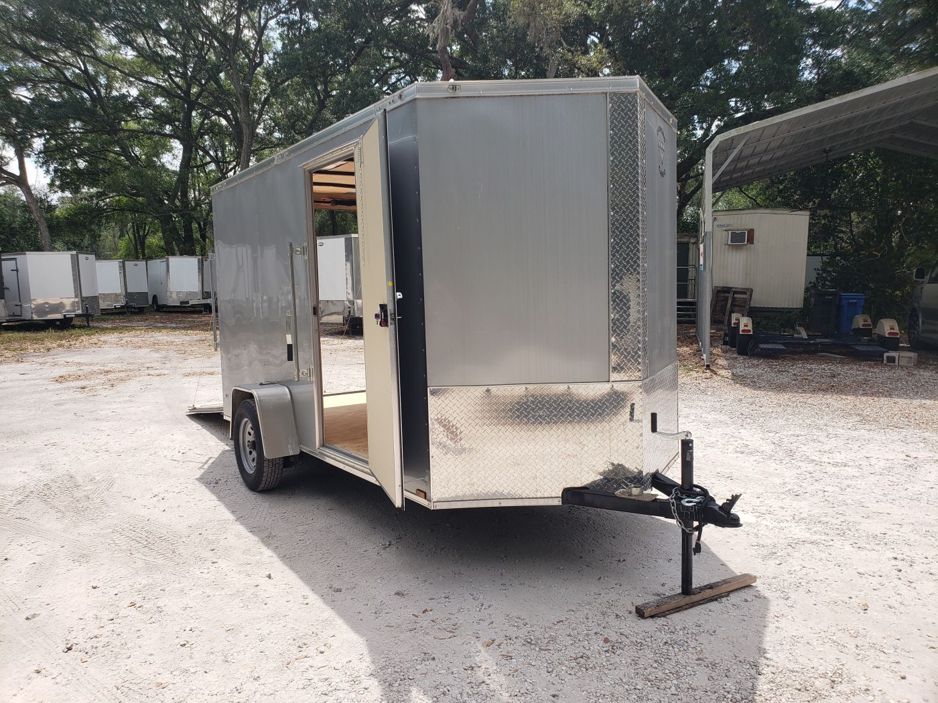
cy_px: 352
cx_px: 469
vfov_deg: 53.1
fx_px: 705
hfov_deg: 67.3
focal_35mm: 26
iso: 50
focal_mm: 4.3
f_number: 2.4
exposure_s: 1/1170
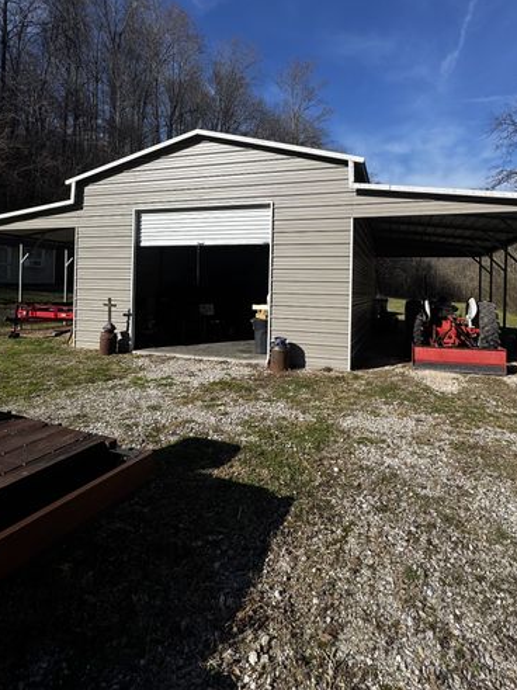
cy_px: 283
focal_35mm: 19
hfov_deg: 68.4
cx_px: 291
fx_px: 379
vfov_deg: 83.8
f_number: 2.2
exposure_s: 1/2674
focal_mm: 2.22
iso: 50
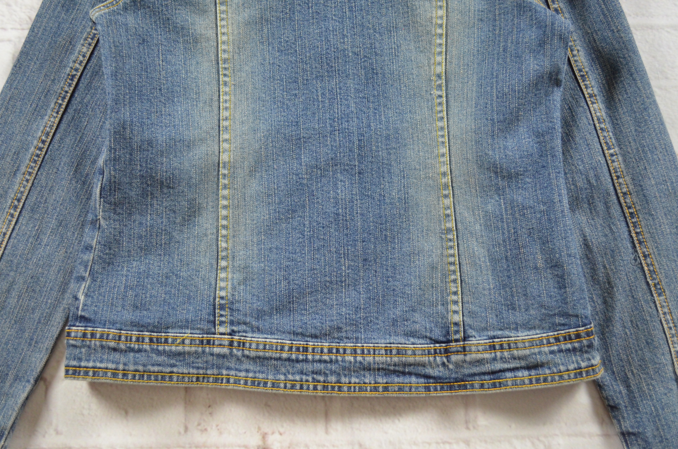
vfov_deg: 29.7
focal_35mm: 45
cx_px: 339
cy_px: 224
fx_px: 846
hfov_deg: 43.7
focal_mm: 30
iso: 1600
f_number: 4.5
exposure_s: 1/40
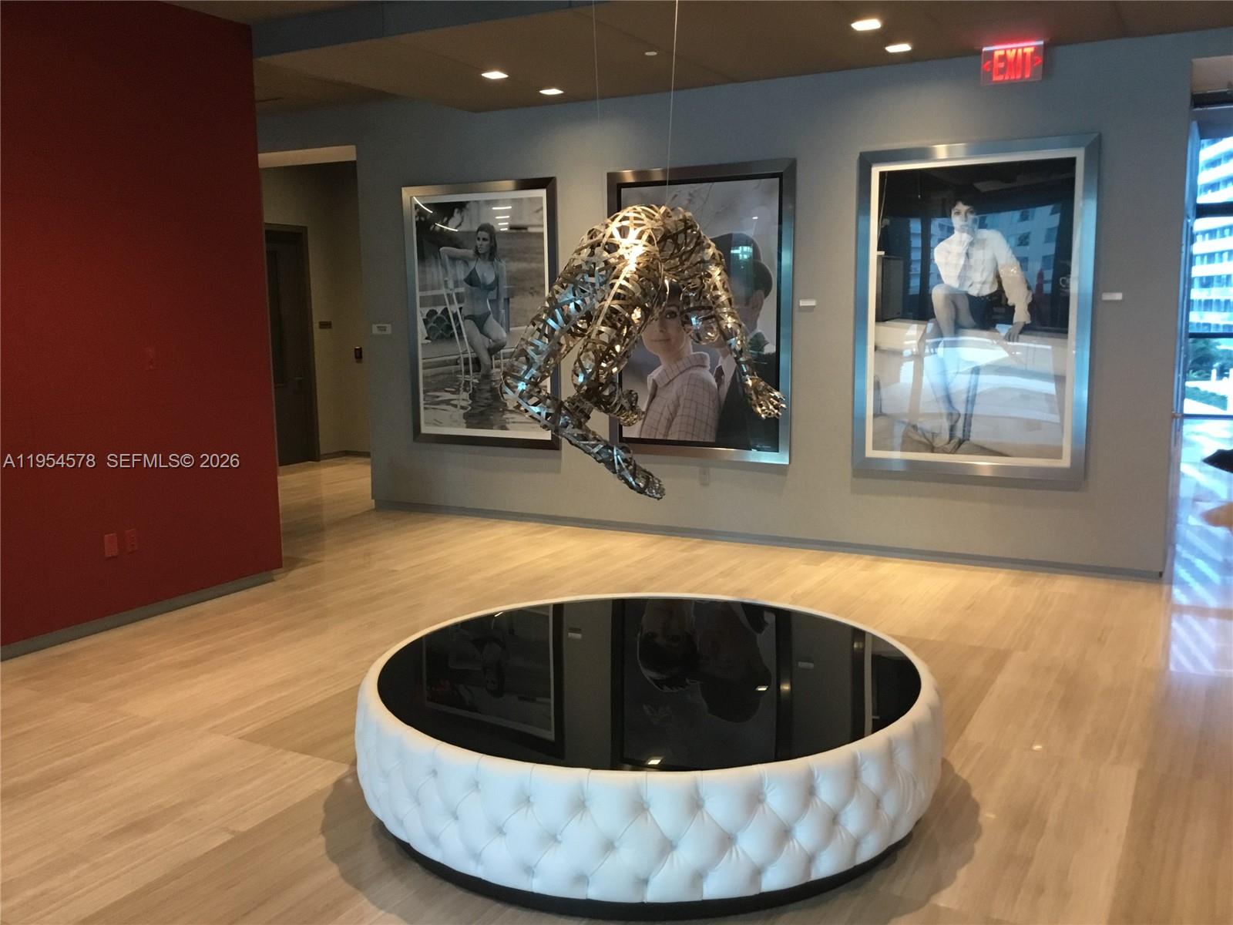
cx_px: 616
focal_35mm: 31
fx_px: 1104
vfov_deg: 45.4
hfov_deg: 58.4
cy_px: 462
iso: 125
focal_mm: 3.3
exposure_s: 1/30
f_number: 2.4
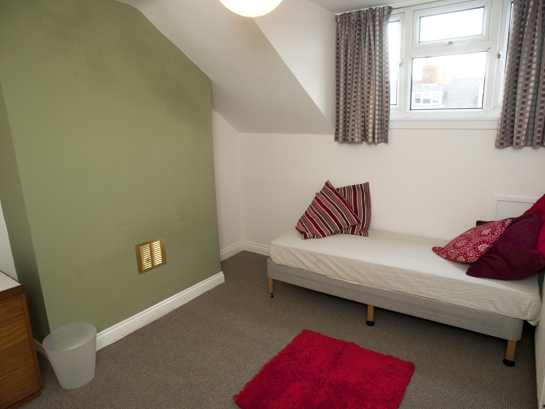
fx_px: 346
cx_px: 284
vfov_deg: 61.1
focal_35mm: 22
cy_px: 206
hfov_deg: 76.3
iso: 400
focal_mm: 20
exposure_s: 1/40
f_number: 5
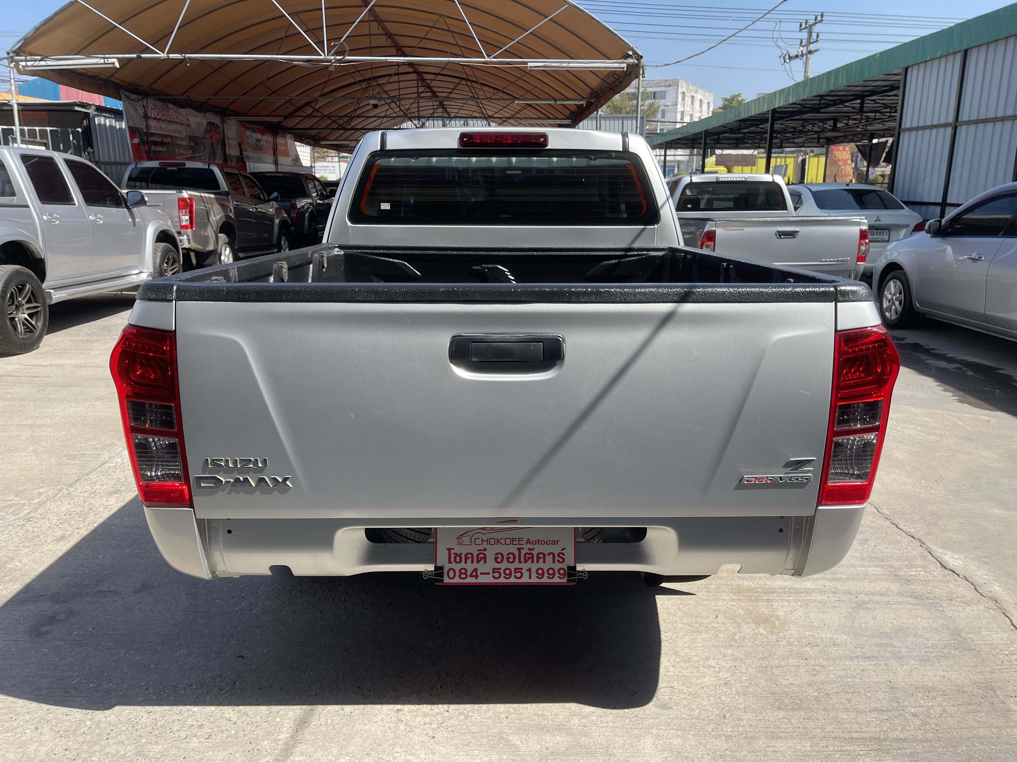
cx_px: 508
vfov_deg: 54.9
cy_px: 381
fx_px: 734
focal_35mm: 25
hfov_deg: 69.4
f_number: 1.6
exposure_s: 1/1767
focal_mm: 5.1
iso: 32
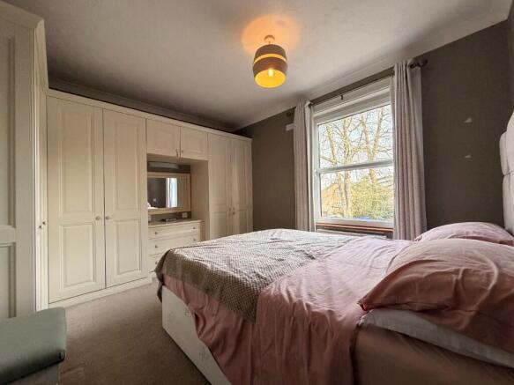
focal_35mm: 14
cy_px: 192
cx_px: 257
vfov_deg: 85.7
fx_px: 208
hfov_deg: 102.1
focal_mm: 2.22
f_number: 2.2
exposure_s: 1/100
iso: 250
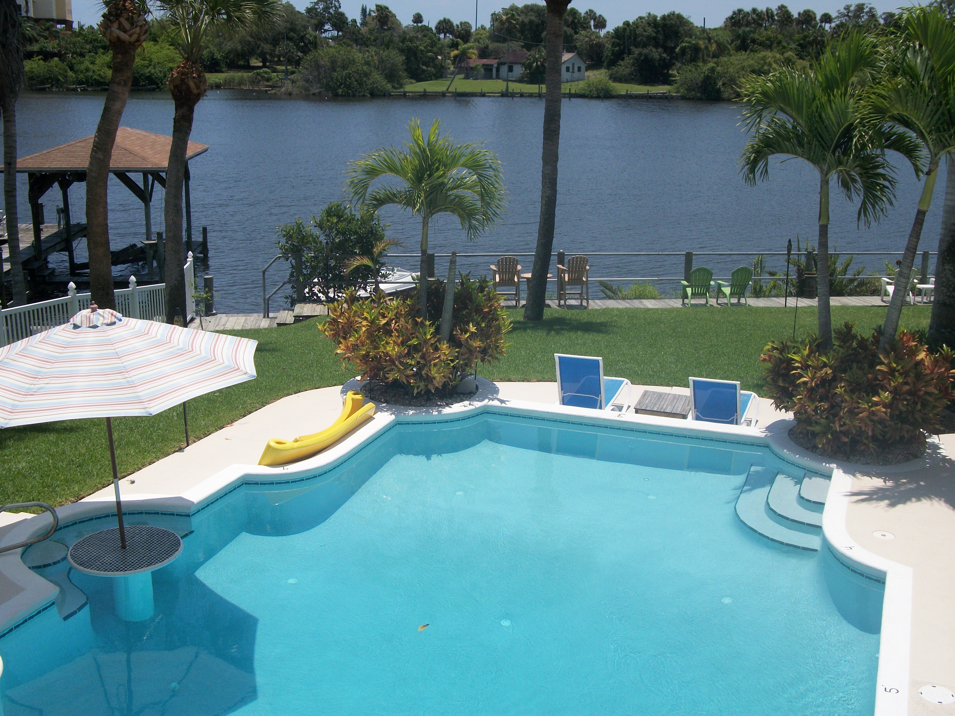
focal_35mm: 40
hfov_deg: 46.8
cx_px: 478
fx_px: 1104
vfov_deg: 36.0
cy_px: 358
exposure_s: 1/320
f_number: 9.9
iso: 80
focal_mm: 7.1
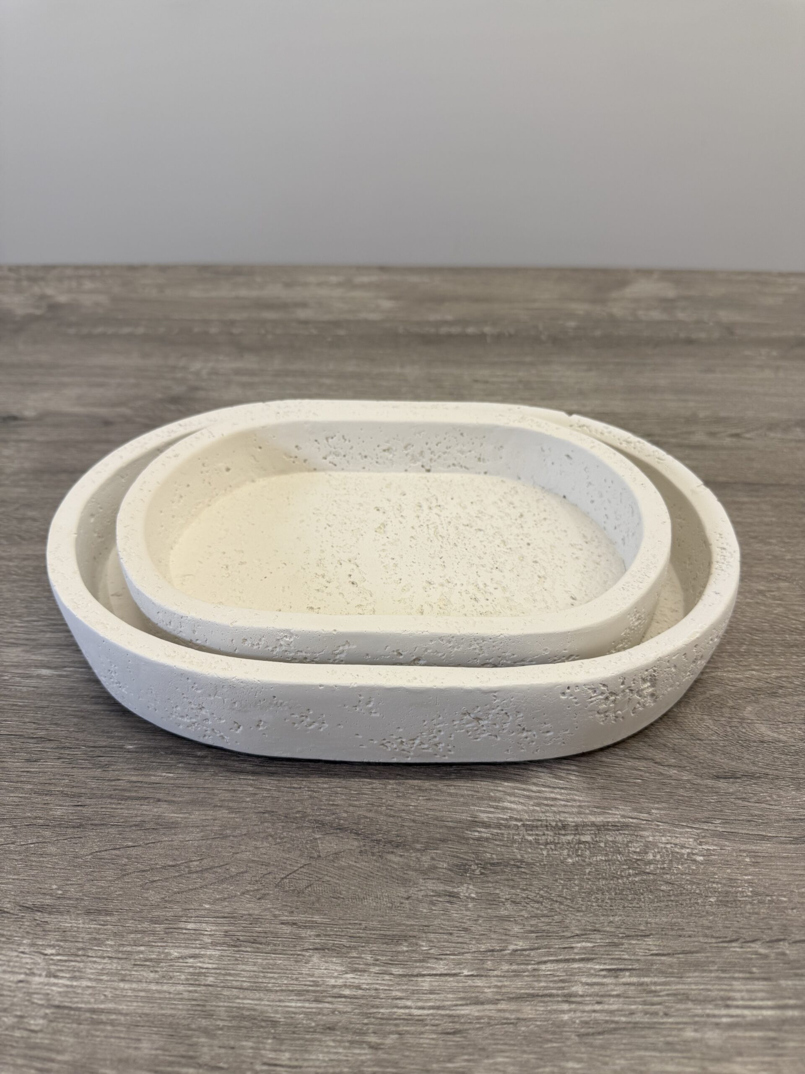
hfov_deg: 56.8
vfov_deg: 71.6
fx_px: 744
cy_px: 537
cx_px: 402
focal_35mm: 24
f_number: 1.78
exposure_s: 1/100
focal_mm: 6.76
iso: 100
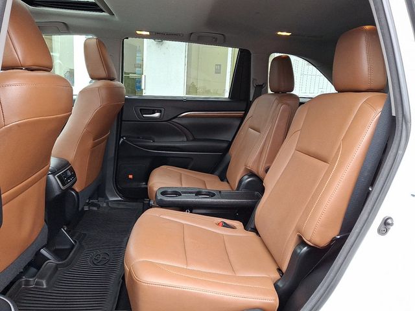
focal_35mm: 25
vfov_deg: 54.9
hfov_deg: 69.4
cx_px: 208
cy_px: 156
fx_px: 300
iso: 195
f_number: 1.8
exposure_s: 1/120
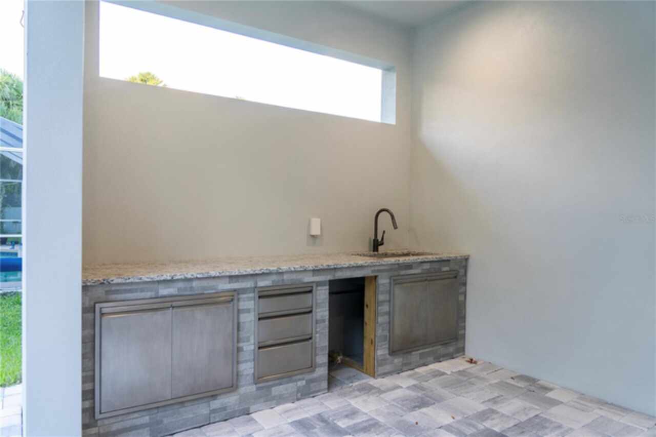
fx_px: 437
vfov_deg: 53.1
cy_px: 218
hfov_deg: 73.8
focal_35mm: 24
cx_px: 328
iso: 100
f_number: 4
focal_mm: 24
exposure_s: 1/30
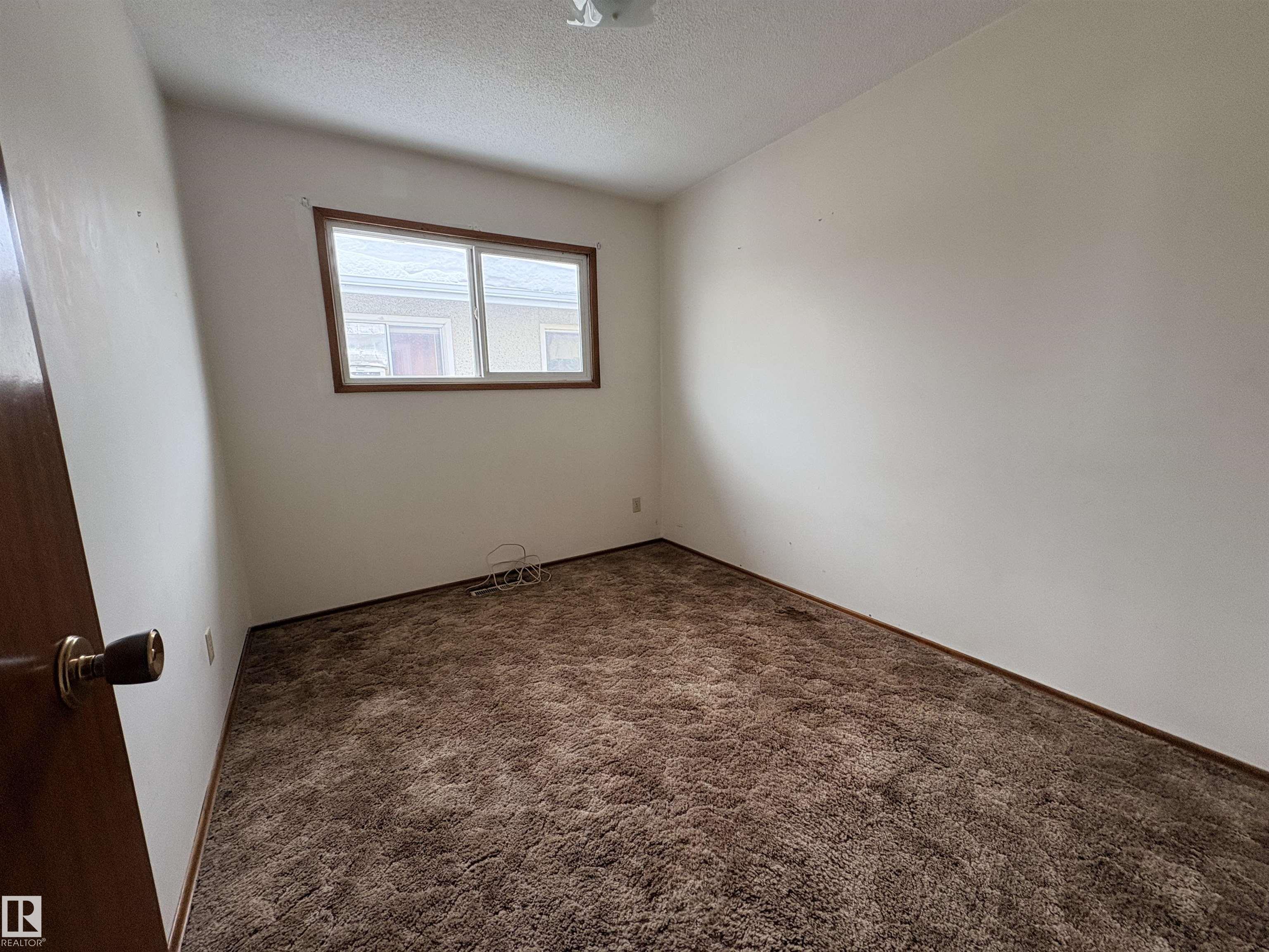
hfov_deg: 102.1
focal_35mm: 14
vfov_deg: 85.7
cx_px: 634
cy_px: 476
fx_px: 513
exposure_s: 1/99
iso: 125
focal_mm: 2.22
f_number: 2.2
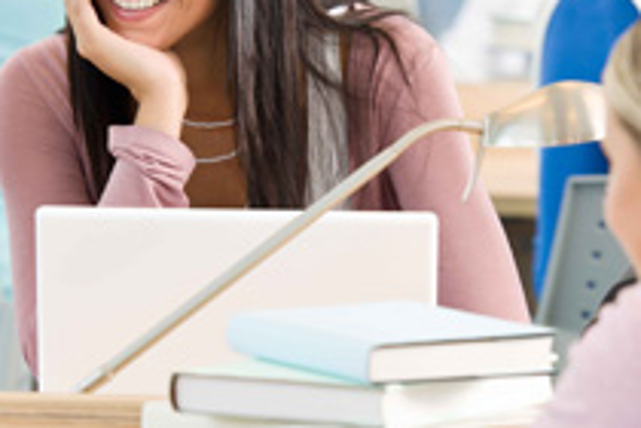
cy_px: 131
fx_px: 7638
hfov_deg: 4.8
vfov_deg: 3.2
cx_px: 348
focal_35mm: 429
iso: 200
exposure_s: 1/200
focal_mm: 150
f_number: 4
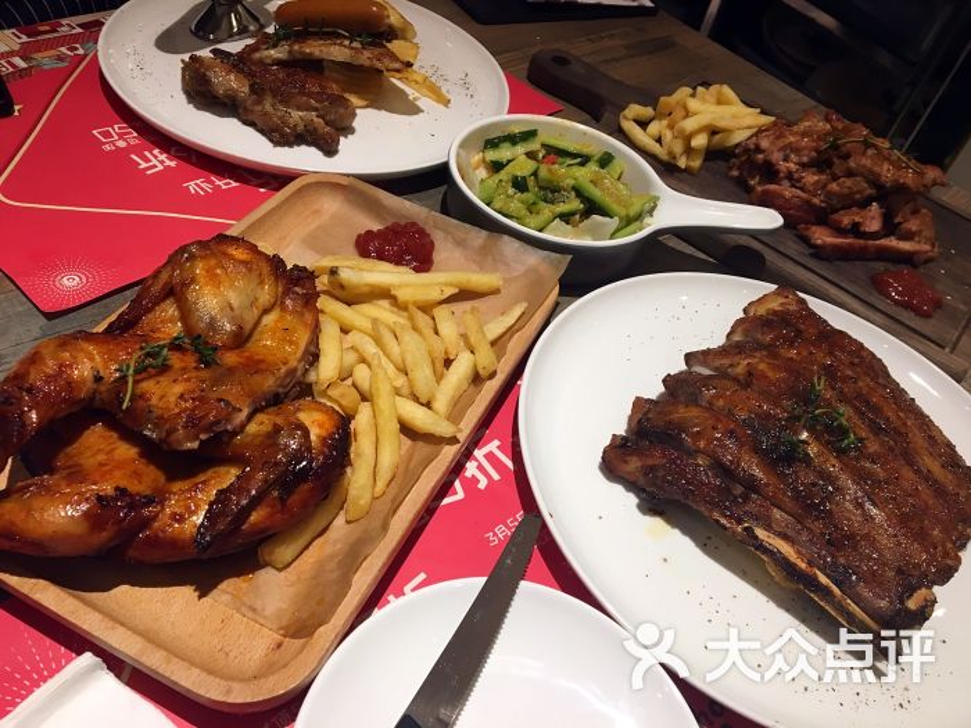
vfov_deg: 48.2
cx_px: 486
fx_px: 813
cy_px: 364
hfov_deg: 61.7
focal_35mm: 29
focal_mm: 4.15
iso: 100
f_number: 2.2
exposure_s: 1/33
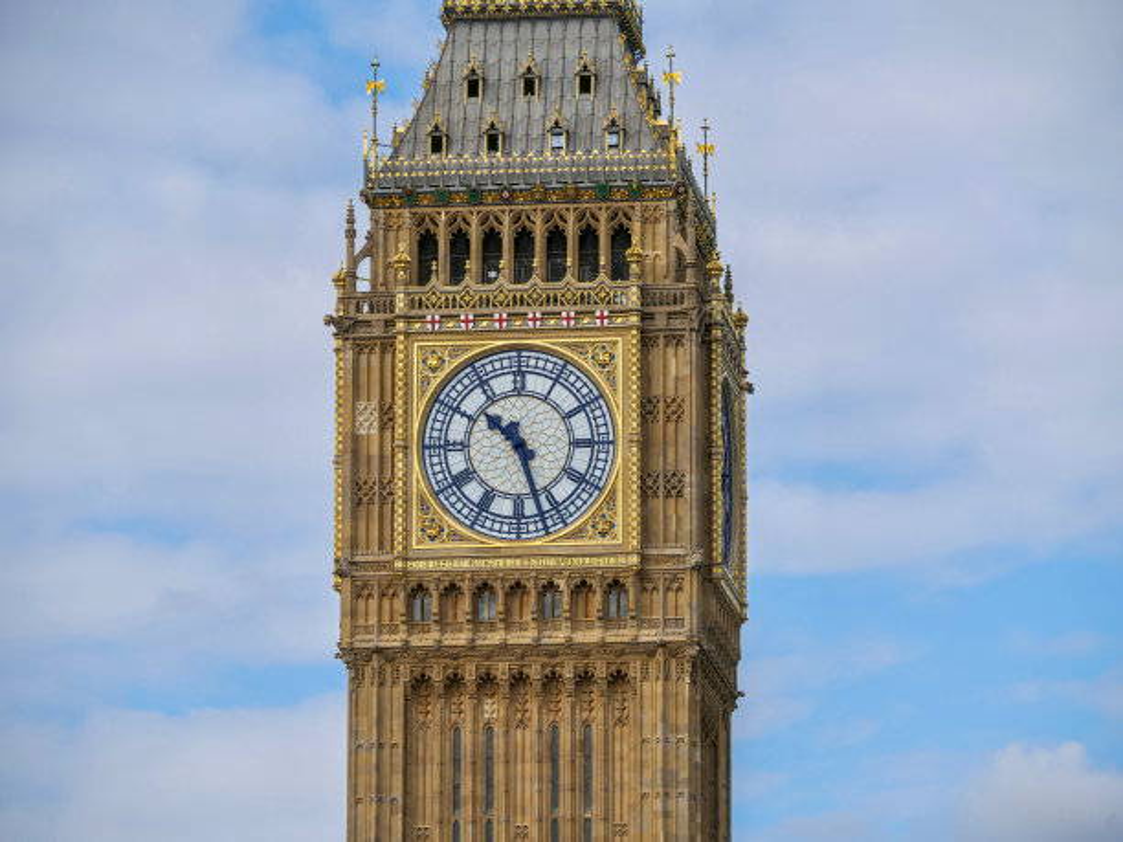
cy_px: 421
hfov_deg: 9.9
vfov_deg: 7.4
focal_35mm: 200
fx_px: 6488
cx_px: 562
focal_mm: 100
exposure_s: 1/500
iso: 200
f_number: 8
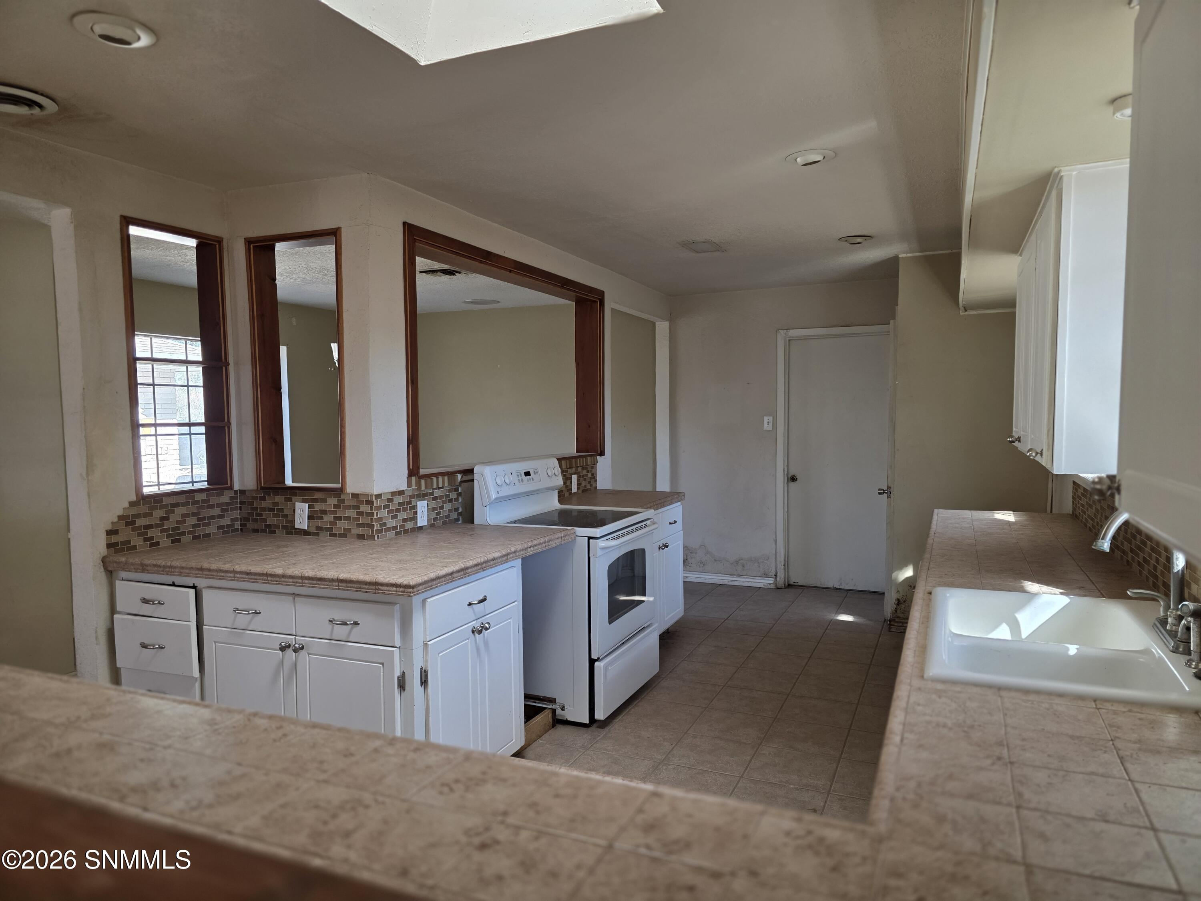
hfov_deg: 73.9
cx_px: 600
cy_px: 450
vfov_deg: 58.9
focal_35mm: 23
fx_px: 798
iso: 125
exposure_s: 1/180
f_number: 1.7
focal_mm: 6.3
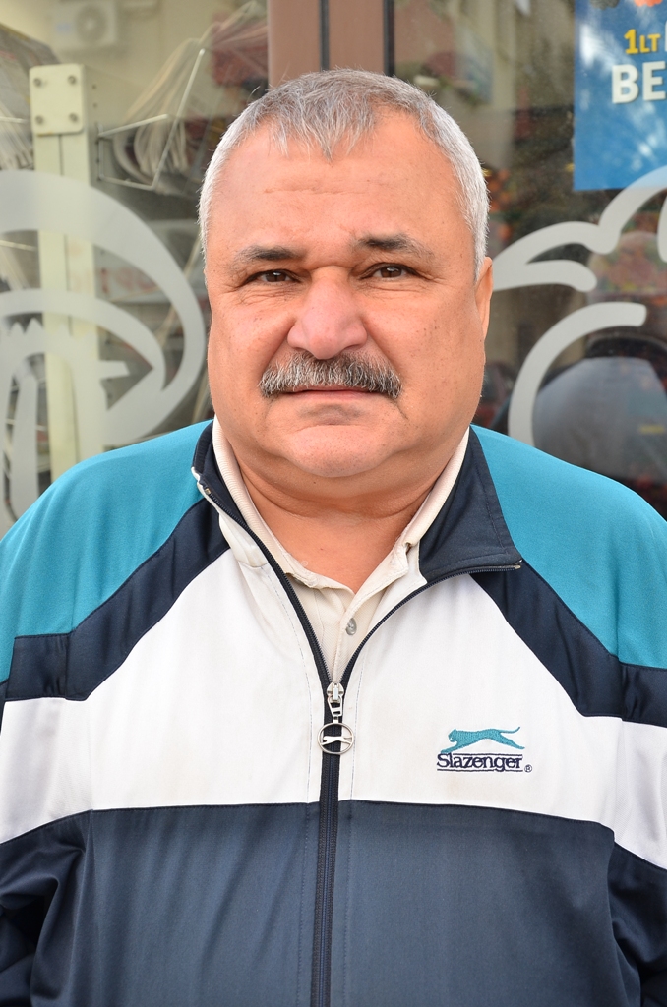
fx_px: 1466
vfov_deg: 37.9
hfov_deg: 25.6
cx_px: 334
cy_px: 504
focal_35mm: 52
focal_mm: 35
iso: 250
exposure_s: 1/250
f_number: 5.6
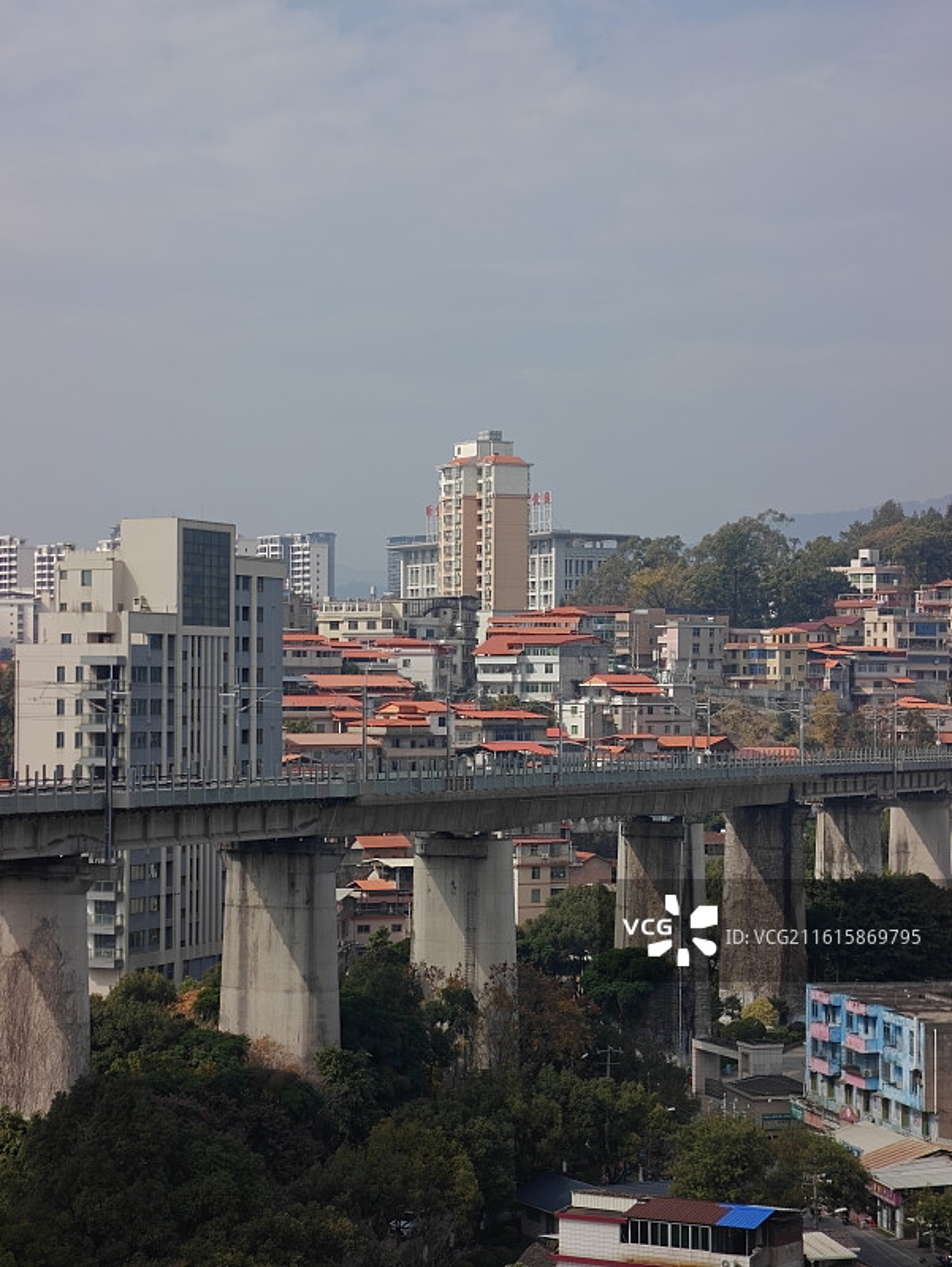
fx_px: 2564
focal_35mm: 70
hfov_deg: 21.0
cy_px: 634
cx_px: 476
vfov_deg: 27.8
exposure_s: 1/638
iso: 50
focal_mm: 13.3
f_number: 2.6
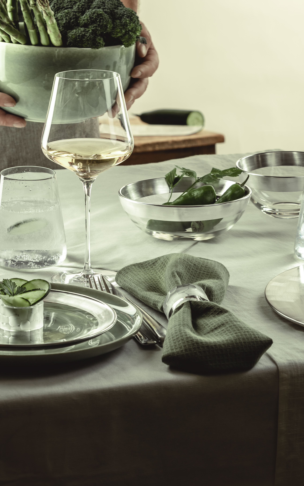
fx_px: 2015
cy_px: 192
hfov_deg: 8.6
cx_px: 181
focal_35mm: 152
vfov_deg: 13.8
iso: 50
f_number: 8
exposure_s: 1/6
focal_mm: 80
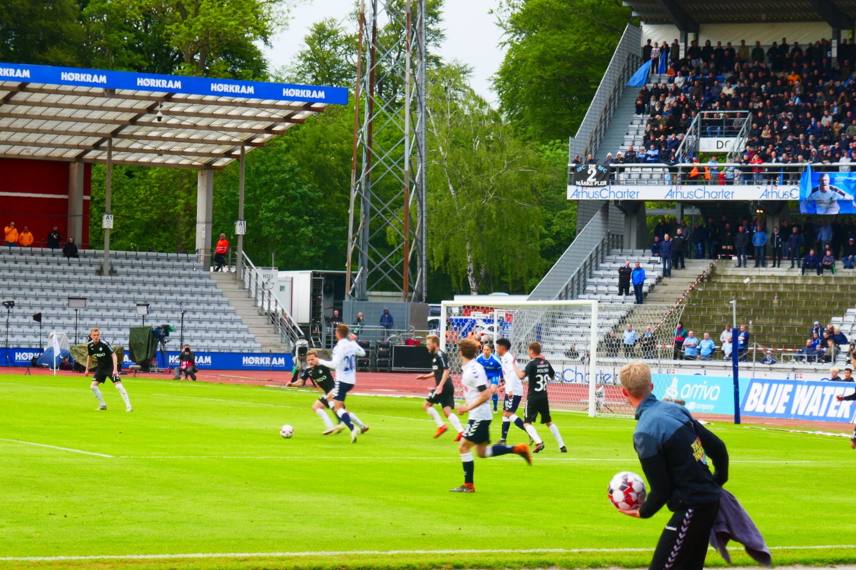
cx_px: 428
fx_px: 2662
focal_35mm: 112
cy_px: 285
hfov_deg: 18.3
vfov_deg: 12.2
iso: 250
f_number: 5.4
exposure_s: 1/125
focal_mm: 40.7
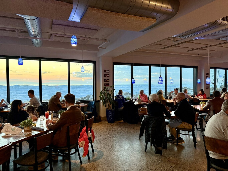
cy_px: 86
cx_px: 114
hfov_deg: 71.6
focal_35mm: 24
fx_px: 158
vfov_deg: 56.8
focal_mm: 6.76
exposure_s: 1/60
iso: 250
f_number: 1.78
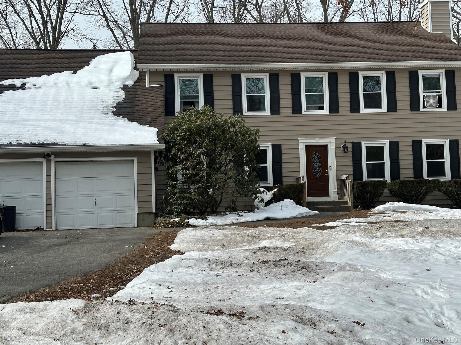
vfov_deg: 30.3
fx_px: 639
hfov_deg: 39.7
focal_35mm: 48
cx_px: 230
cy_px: 172
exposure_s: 1/4785
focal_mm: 6.86
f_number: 1.78
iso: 64
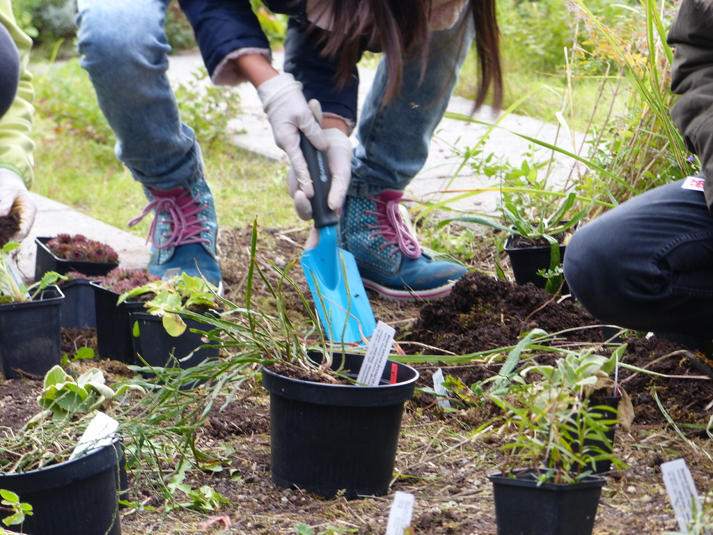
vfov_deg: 5.9
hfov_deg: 7.8
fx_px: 5232
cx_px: 356
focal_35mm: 254
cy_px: 268
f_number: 3.5
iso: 100
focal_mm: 45.7
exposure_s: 1/100
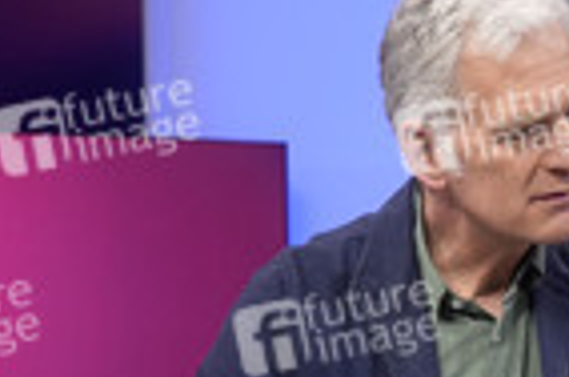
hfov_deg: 13.7
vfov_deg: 9.4
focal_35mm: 143
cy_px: 429
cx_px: 791
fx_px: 2255
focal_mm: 30
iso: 640
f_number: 2.2
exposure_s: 1/160
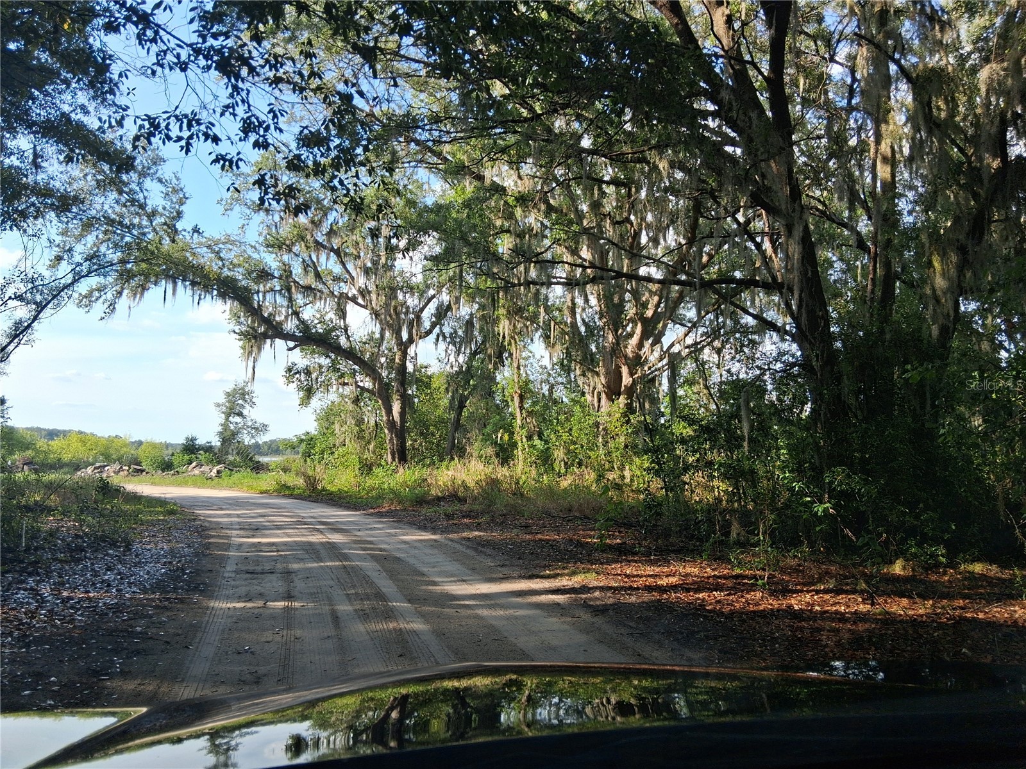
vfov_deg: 53.1
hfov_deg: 67.3
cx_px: 513
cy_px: 384
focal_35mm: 26
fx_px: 771
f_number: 1.8
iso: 25
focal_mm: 3.98
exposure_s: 1/179
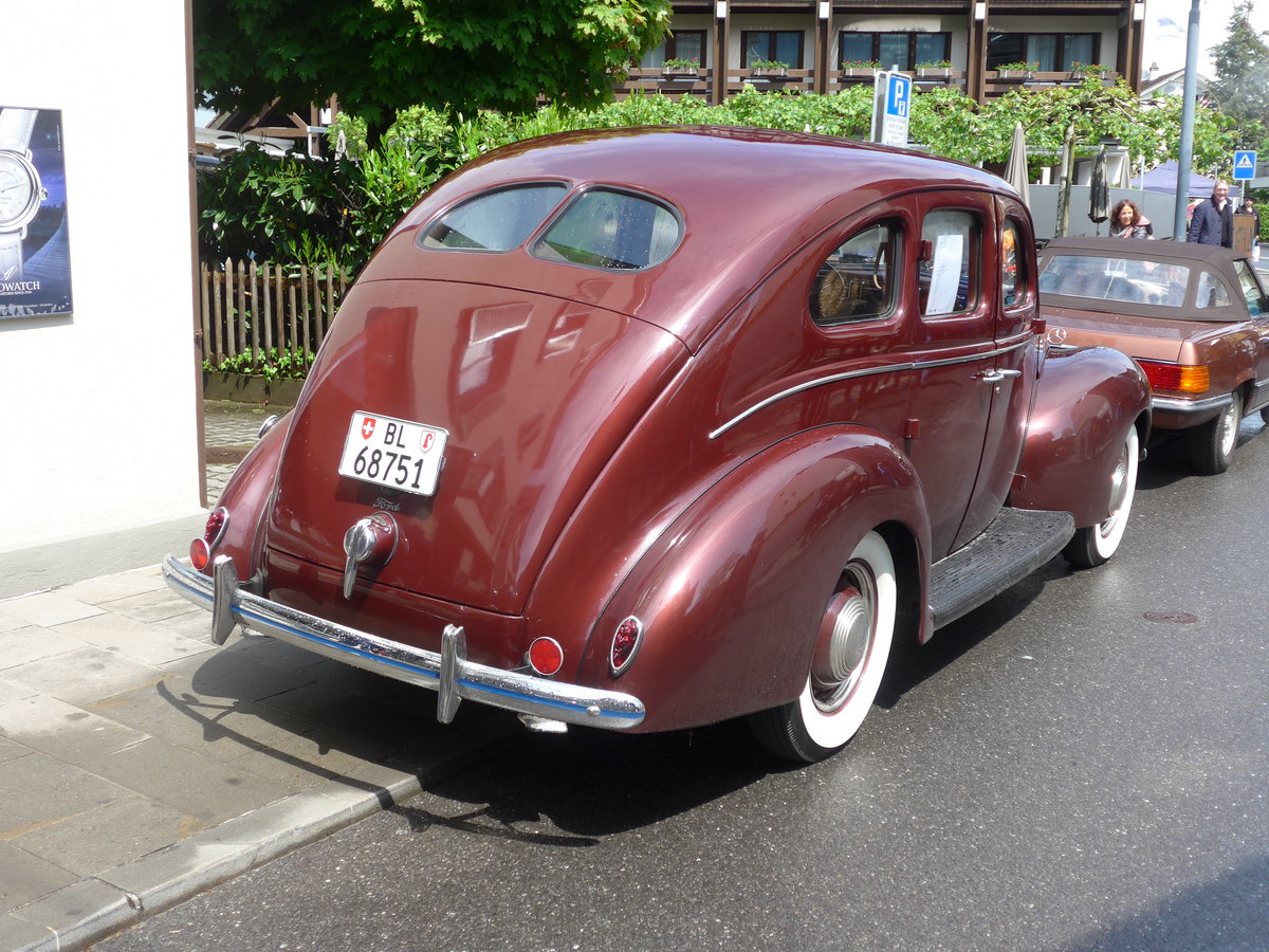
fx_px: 1503
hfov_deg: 45.8
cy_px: 476
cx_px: 634
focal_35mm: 41
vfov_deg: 35.1
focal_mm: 8.4
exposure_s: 1/800
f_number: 2.8
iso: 80
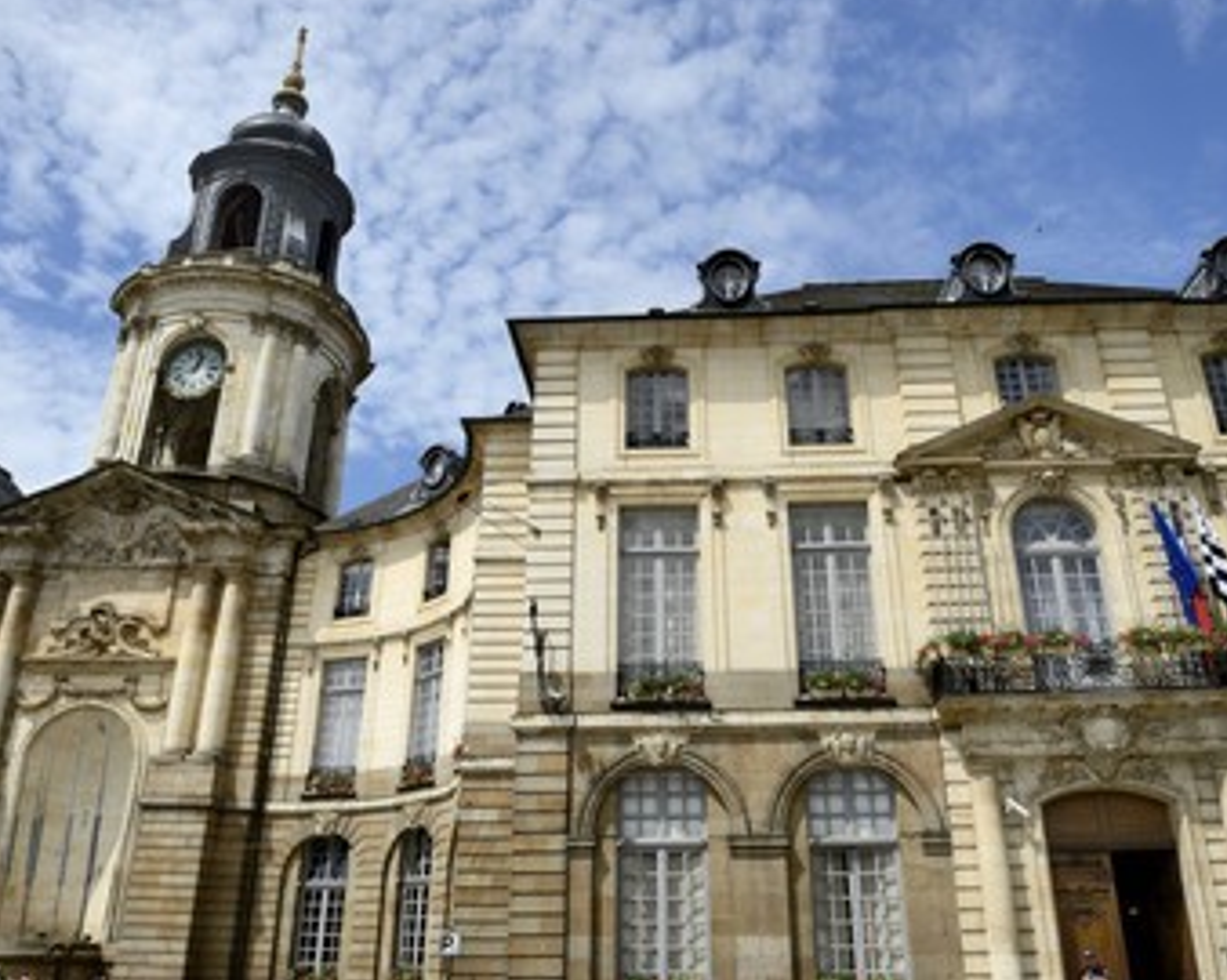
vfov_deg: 51.5
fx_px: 1016
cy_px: 479
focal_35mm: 28
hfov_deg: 62.2
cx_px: 632
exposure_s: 1/200
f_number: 16
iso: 200
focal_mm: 24
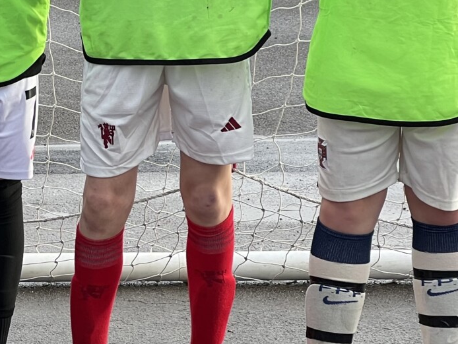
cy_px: 51
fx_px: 2819
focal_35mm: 213
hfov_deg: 9.2
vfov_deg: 7.0
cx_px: -112
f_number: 2.8
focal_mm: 9
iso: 32
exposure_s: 1/99
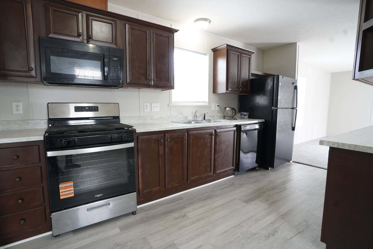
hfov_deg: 93.3
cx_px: 186
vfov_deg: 70.4
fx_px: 176
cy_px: 124
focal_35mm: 17
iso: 2500
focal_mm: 17
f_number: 5
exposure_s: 1/100
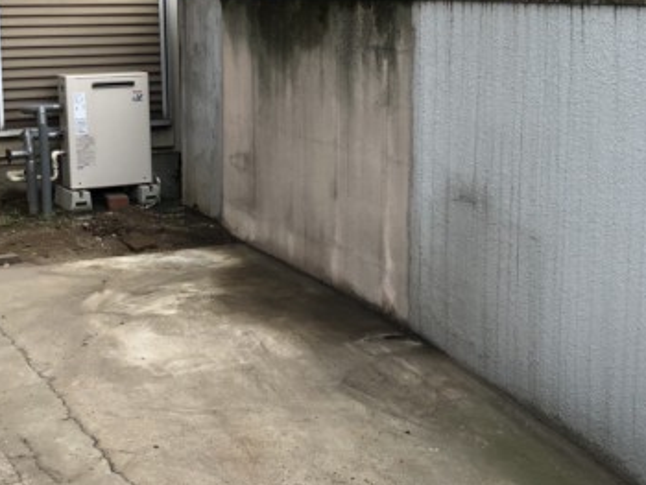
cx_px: 364
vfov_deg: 22.9
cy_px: 175
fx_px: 1195
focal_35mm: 64
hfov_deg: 30.2
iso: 32
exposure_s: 1/120
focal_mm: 3.99
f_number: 1.8
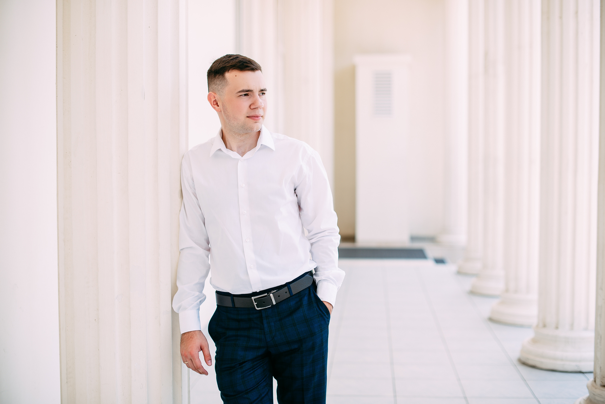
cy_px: 202
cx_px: 302
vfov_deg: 27.0
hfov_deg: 39.6
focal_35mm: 50
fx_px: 841
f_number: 2.2
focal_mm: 50
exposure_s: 1/400
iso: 125
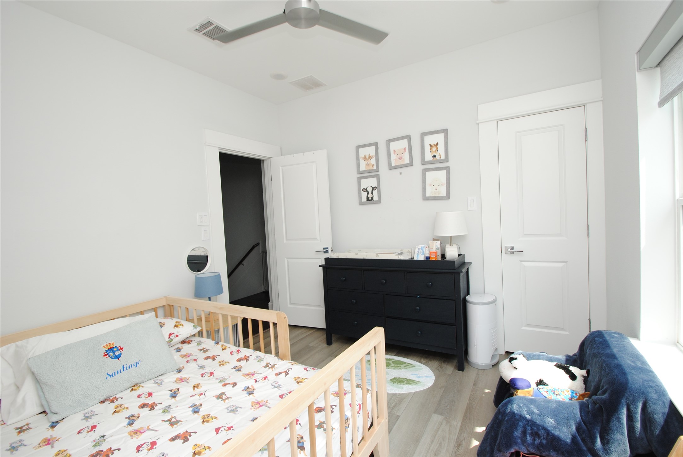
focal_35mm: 16
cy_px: 228
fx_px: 313
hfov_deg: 94.9
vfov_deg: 72.2
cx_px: 342
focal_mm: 11
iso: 200
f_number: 5.6
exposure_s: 1/125
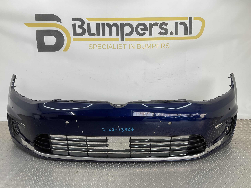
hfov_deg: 61.7
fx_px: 210
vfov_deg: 48.2
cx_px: 126
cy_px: 94
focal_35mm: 29
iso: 16
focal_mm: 3
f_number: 1.8
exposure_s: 1/171
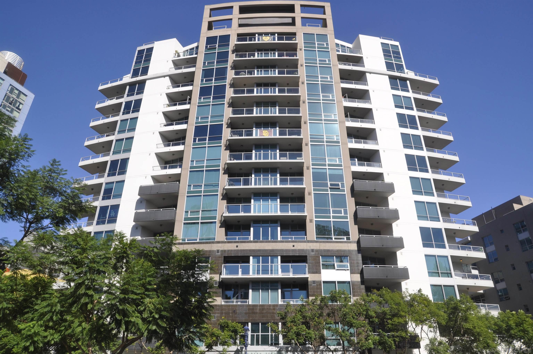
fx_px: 710
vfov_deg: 28.0
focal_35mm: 48
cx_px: 266
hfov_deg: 41.2
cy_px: 177
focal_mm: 32
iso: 200
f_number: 10
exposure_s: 1/400
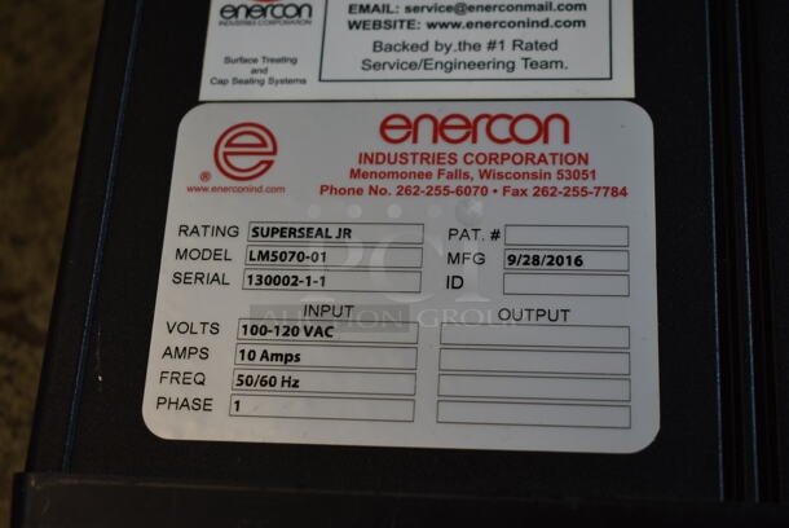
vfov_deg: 25.8
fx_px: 1152
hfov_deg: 37.8
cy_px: 264
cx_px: 394
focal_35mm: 52
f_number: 4.5
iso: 280
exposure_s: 1/60
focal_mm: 35
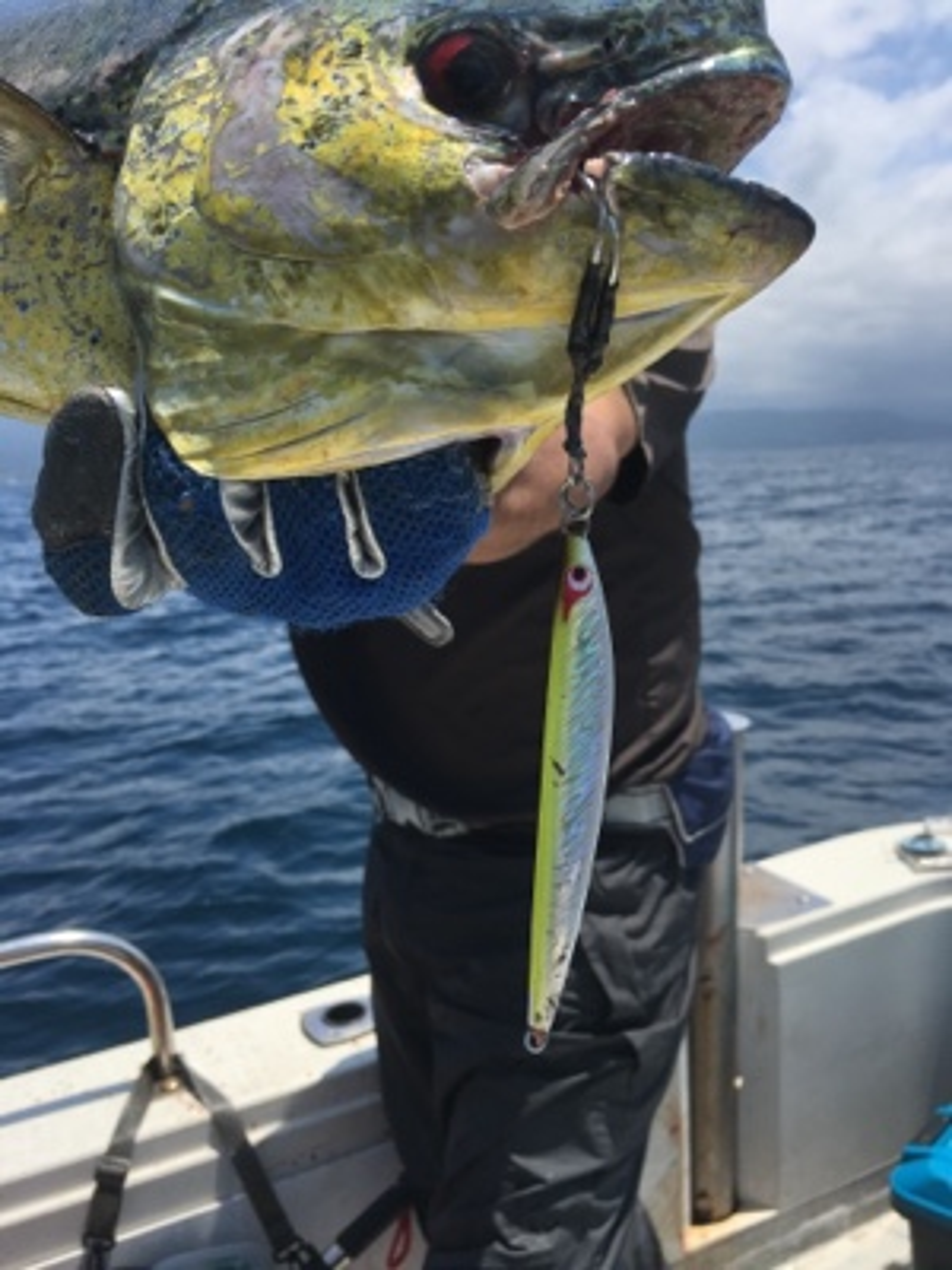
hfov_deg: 48.2
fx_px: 1063
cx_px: 476
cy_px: 635
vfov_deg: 61.7
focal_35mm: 29
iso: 25
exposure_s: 1/1923
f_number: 2.2
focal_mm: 4.15
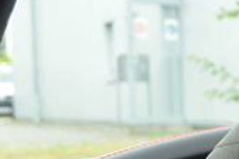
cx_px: 428
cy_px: 280
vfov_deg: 8.2
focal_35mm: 161
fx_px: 1069
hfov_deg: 11.8
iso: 400
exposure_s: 1/100
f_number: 5
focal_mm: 24
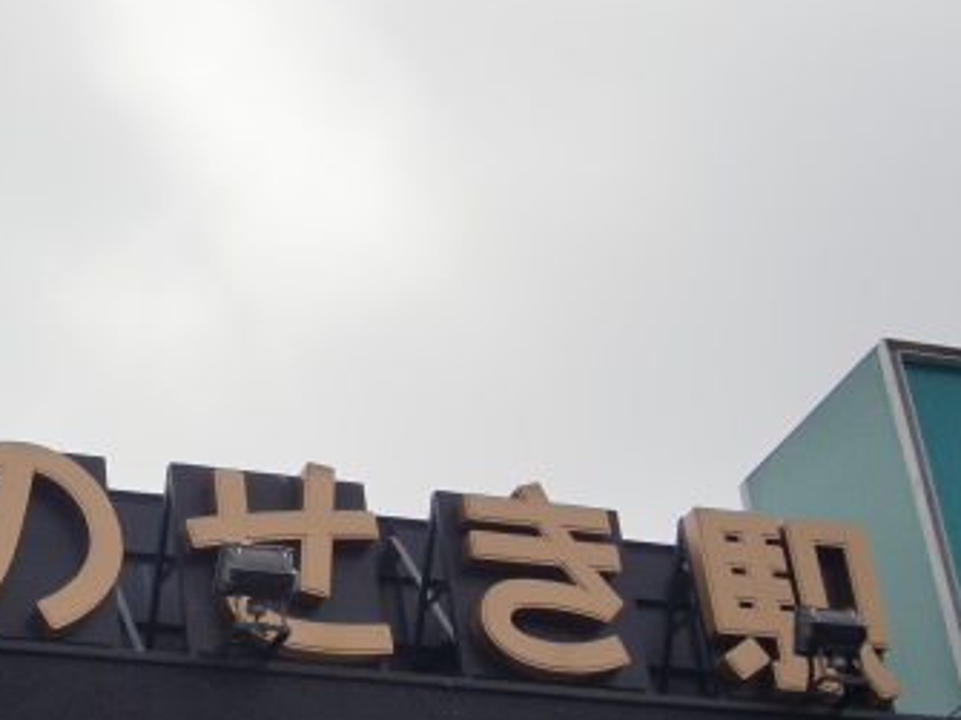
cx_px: 95
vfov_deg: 14.1
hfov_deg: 18.4
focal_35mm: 105
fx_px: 2914
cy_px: 416
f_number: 9.7
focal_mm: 9.8
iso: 64
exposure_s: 1/320
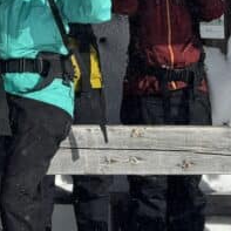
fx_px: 1170
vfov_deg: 10.9
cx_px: -60
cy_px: -93
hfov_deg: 11.0
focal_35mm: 155
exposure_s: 1/5814
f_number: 1.78
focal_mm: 6.76
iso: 80
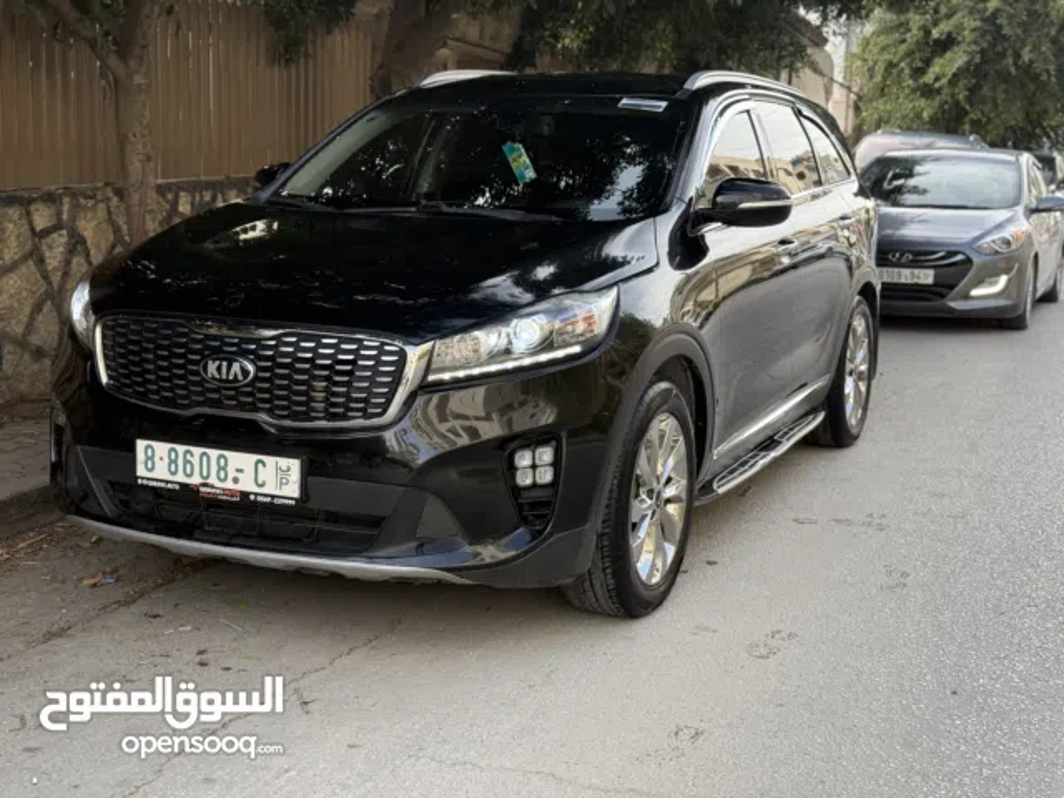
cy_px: 399
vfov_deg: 30.3
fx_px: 1475
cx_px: 532
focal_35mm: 48
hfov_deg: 39.7
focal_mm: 6.76
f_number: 1.78
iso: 80
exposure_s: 1/545
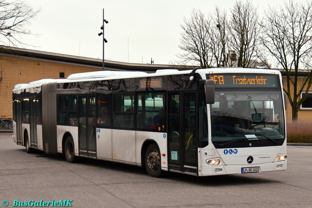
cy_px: 104
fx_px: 572
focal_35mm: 66
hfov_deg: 30.5
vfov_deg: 20.6
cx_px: 156
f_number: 4
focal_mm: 44
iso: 1600
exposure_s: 1/1000
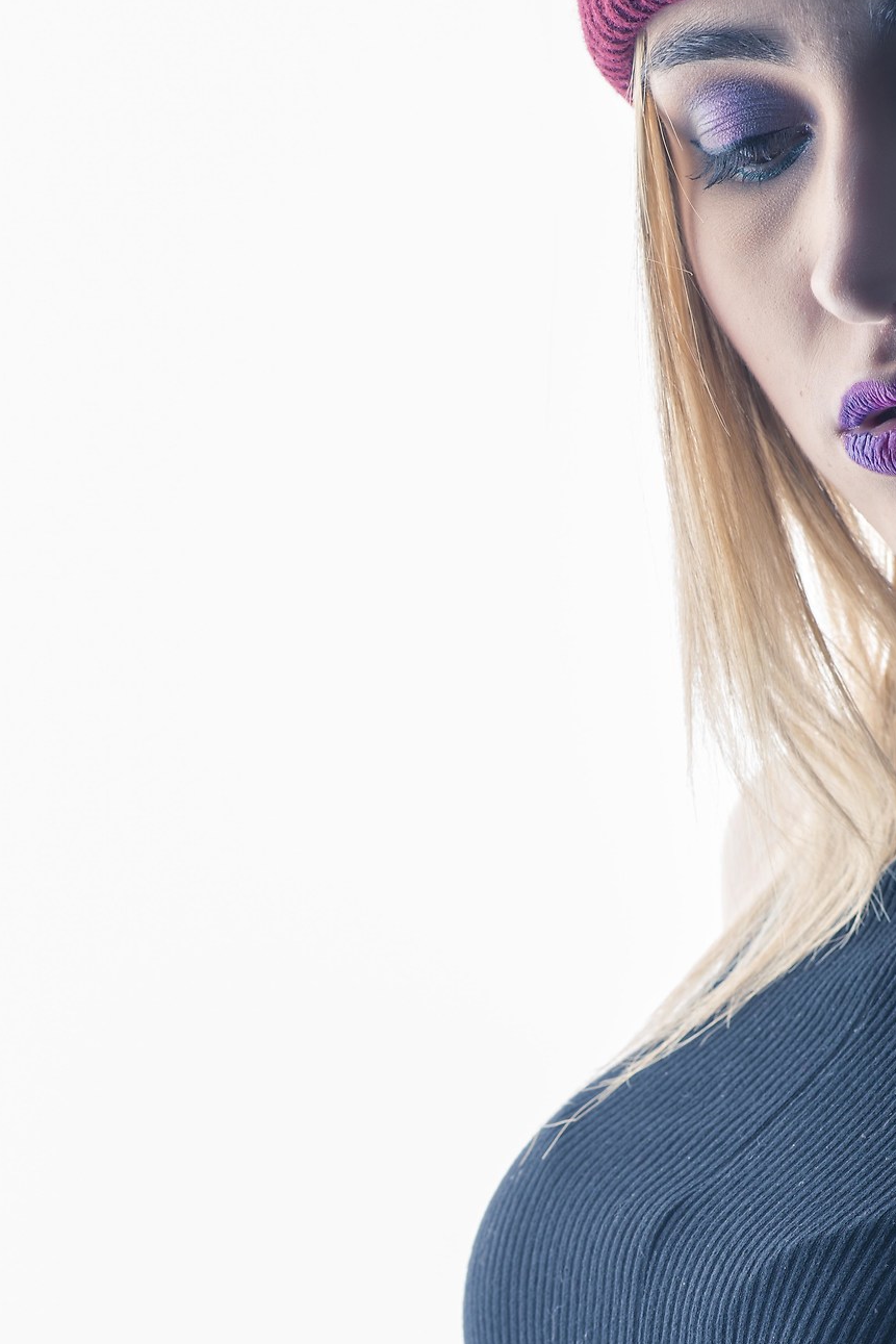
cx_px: 519
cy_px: 1022
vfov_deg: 13.0
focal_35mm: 158
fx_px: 5897
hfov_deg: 8.7
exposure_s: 1/160
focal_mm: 85
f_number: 8
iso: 100
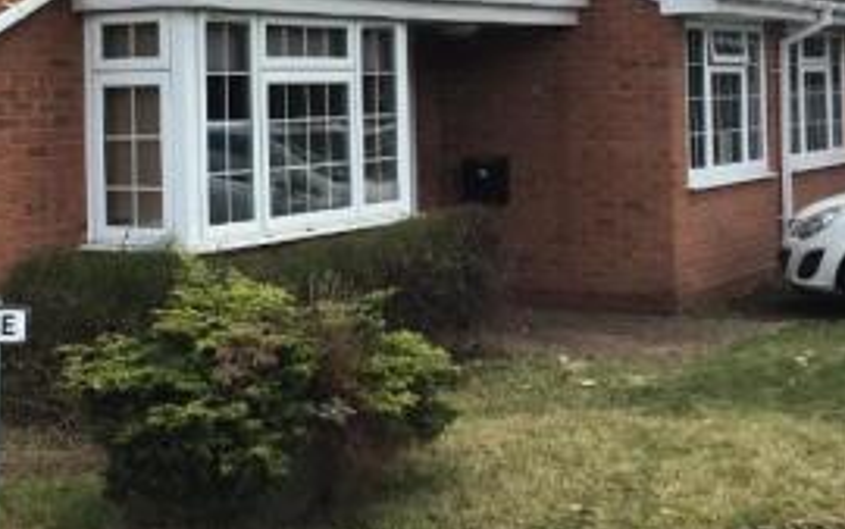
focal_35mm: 71
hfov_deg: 28.7
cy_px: 77
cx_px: 243
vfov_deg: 18.1
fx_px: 1636
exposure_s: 1/347
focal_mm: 3.3
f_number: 2.4
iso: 25
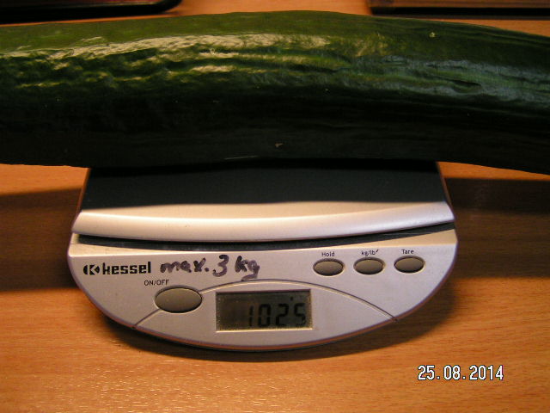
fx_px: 604
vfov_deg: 37.7
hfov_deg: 49.0
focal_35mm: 38
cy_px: 206
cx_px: 275
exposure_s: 1/40
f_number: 2.8
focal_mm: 5.8
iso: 200
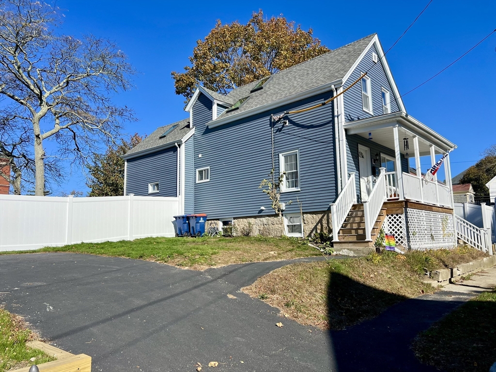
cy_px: 186
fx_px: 373
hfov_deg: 67.3
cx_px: 248
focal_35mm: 26
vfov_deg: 53.1
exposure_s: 1/5076
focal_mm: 5.7
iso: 50
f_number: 1.5
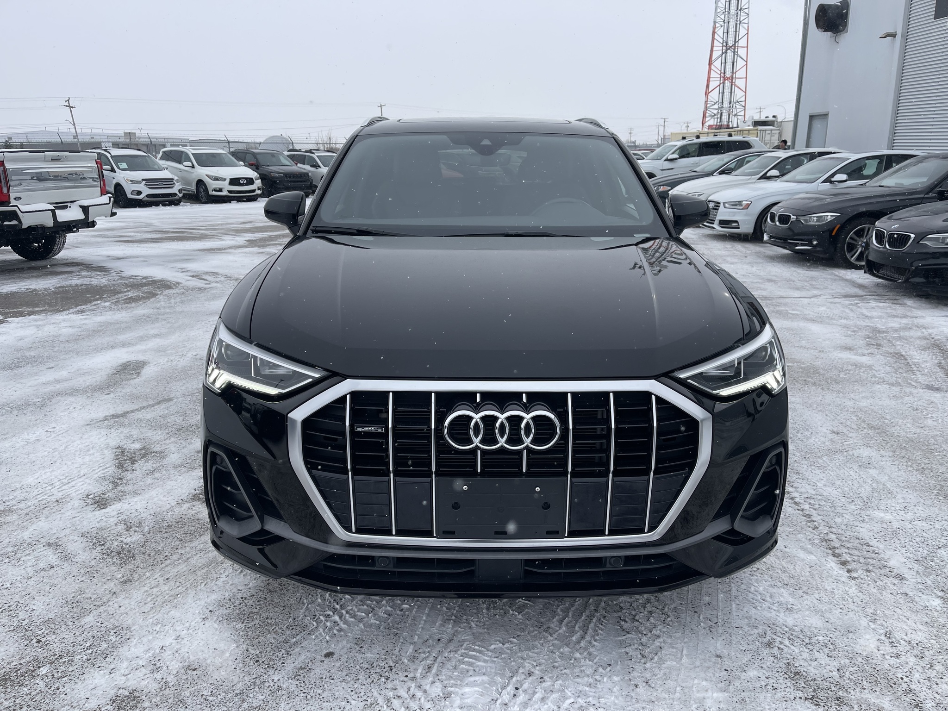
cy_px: 356
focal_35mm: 25
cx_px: 474
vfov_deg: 54.9
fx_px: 685
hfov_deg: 69.4
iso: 32
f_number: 1.6
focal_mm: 5.1
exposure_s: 1/1912
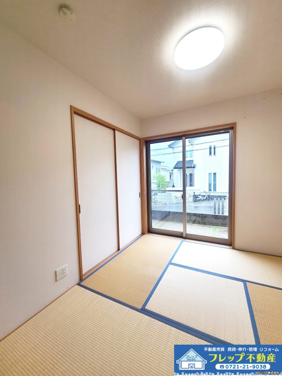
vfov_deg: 106.2
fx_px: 141
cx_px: 141
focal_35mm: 13
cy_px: 188
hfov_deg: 89.9
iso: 64
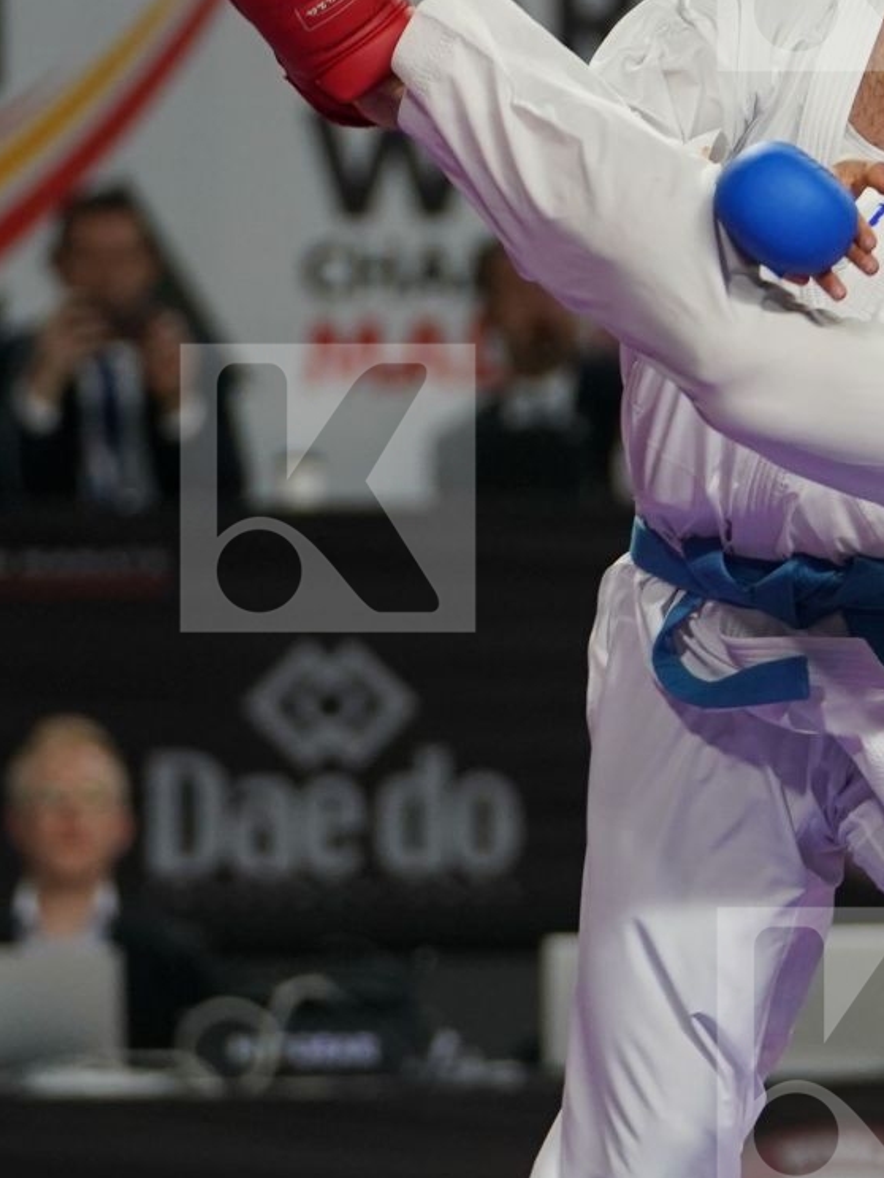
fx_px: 19085
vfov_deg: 3.5
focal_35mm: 561
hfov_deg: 2.7
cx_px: 865
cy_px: 488
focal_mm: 161
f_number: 2.8
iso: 1250
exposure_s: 1/1000
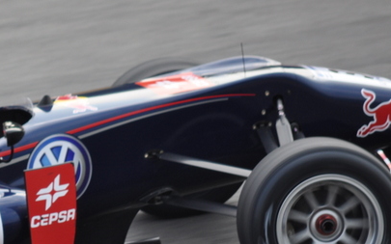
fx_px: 9653
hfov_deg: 2.3
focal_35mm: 906
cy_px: 64
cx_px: 30
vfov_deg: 1.4
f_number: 5.6
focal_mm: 300
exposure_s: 1/400
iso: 320
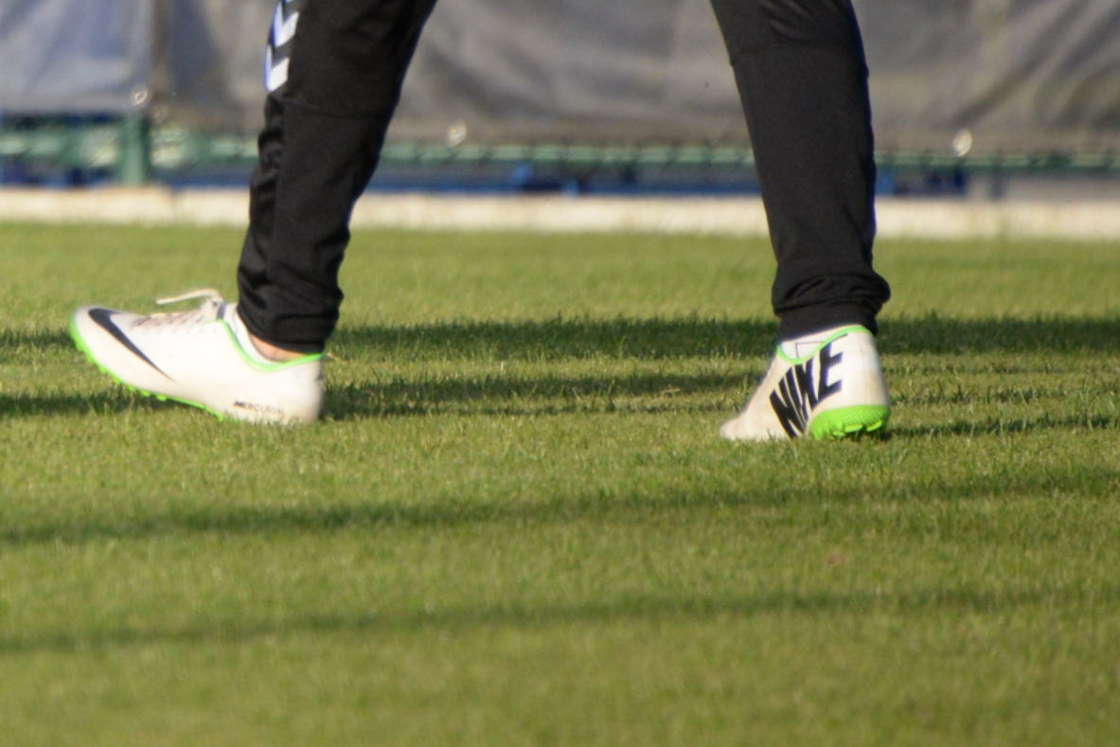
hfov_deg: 1.8
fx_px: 35593
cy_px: -384
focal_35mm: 1144
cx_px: -841
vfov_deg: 1.2
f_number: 5.6
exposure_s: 1/2000
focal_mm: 300
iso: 1000
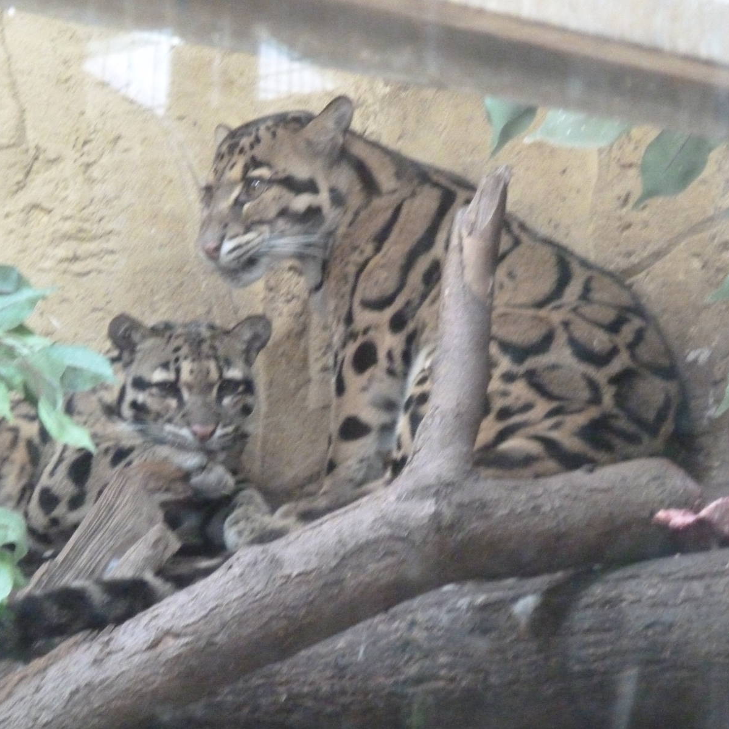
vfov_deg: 7.1
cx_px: 328
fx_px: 5909
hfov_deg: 7.1
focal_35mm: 248
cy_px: 364
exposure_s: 1/20
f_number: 4.6
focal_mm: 34.4
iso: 1250
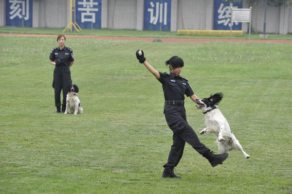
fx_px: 1540
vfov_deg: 7.2
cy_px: 97
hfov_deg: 10.8
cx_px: 146
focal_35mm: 190
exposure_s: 1/320
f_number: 9
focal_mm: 190
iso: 800
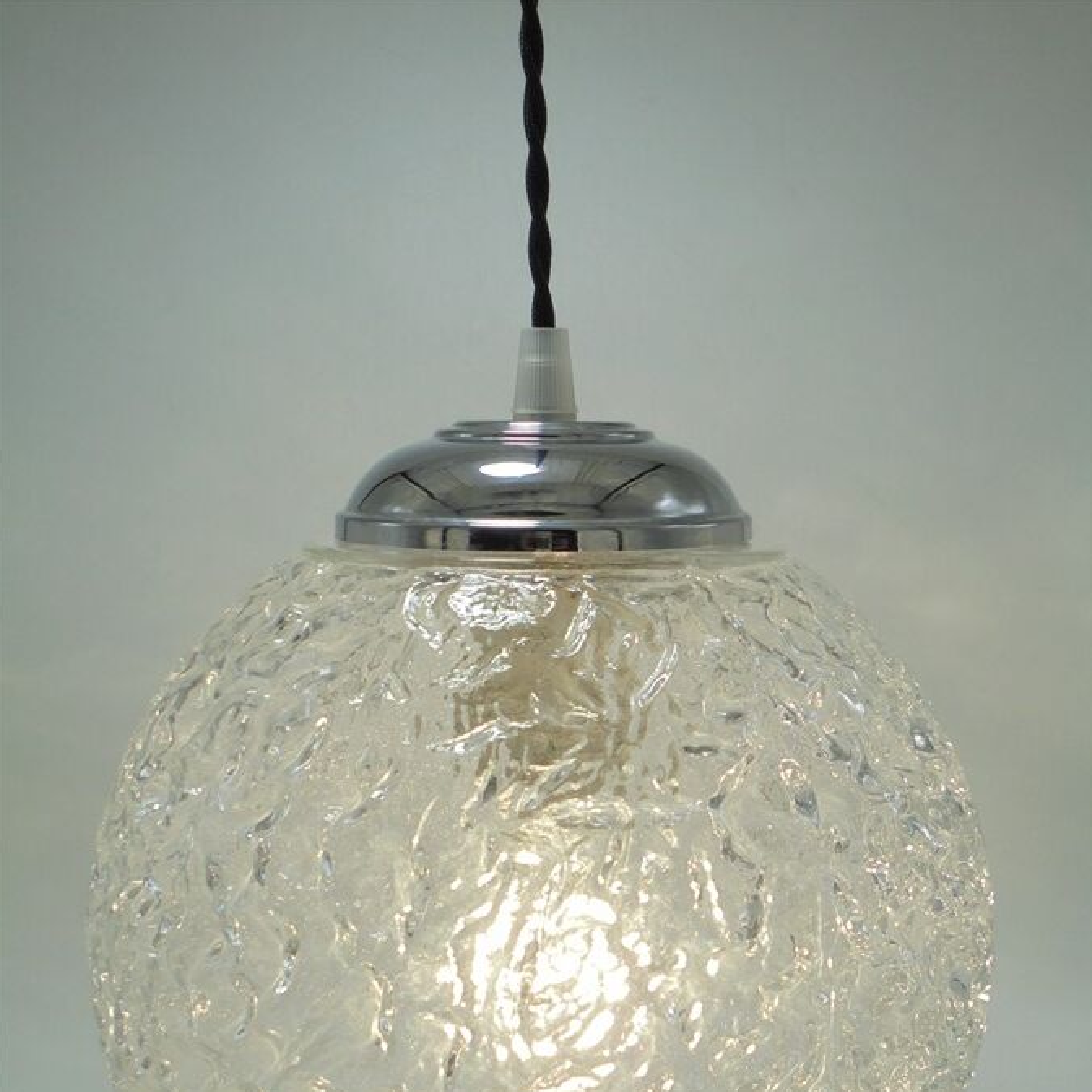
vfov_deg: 37.2
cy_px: 726
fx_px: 1606
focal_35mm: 45
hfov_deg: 37.6
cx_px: 547
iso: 100
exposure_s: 1/200
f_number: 4.2
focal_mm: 6.9
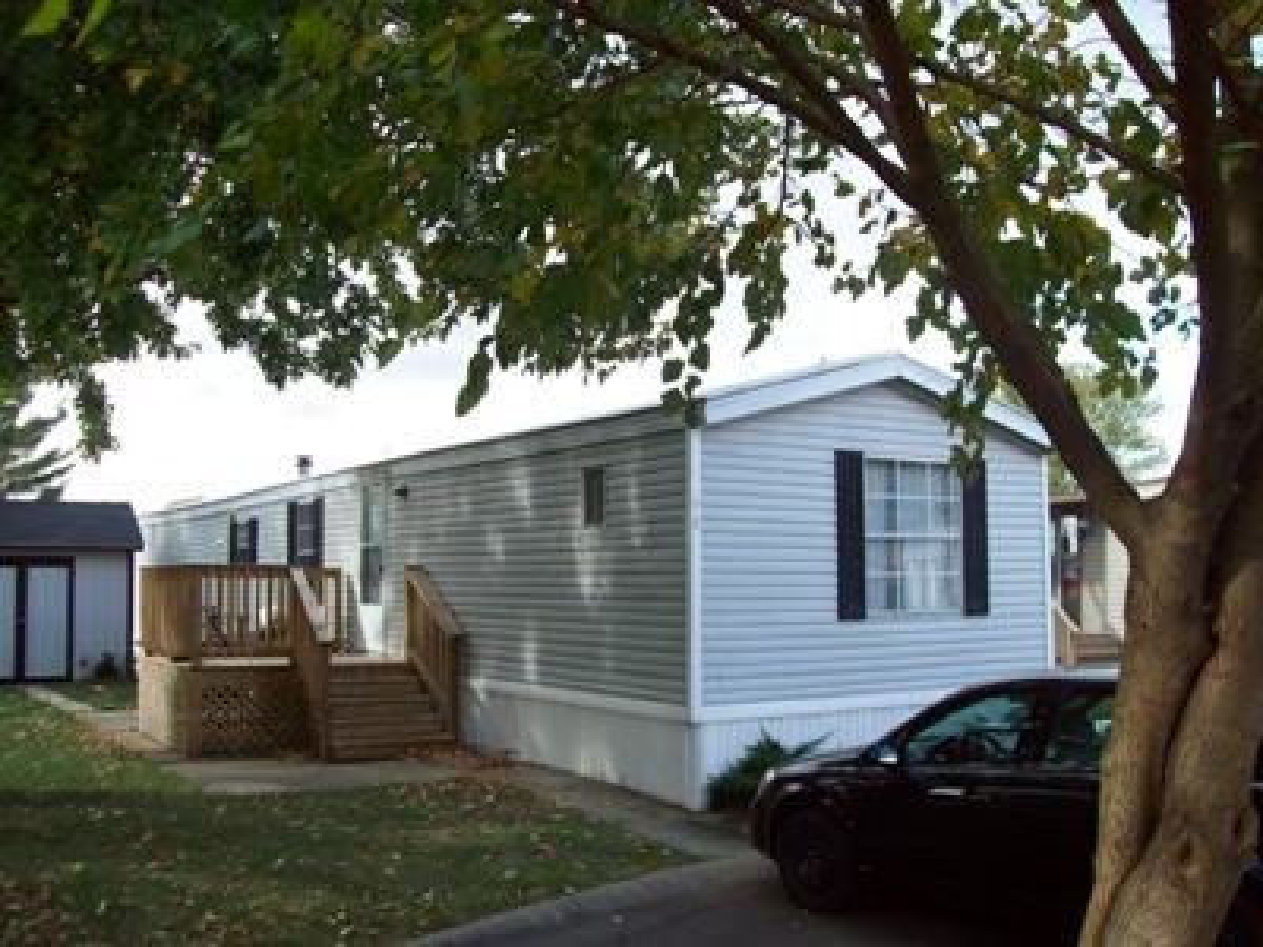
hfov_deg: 51.4
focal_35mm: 36
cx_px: 632
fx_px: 1313
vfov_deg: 39.7
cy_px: 474
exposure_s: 1/238
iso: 80
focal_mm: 6
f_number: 2.7
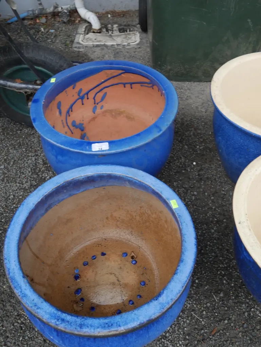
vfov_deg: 53.9
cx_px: 130
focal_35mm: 34
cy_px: 174
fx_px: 342
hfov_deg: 41.8
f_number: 4.5
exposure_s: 1/125
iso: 200
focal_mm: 17
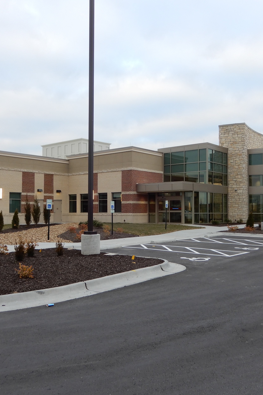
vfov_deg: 55.8
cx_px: 137
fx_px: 373
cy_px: 201
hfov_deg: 38.9
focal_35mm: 34
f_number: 3.4
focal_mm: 4.3
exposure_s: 1/60
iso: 80
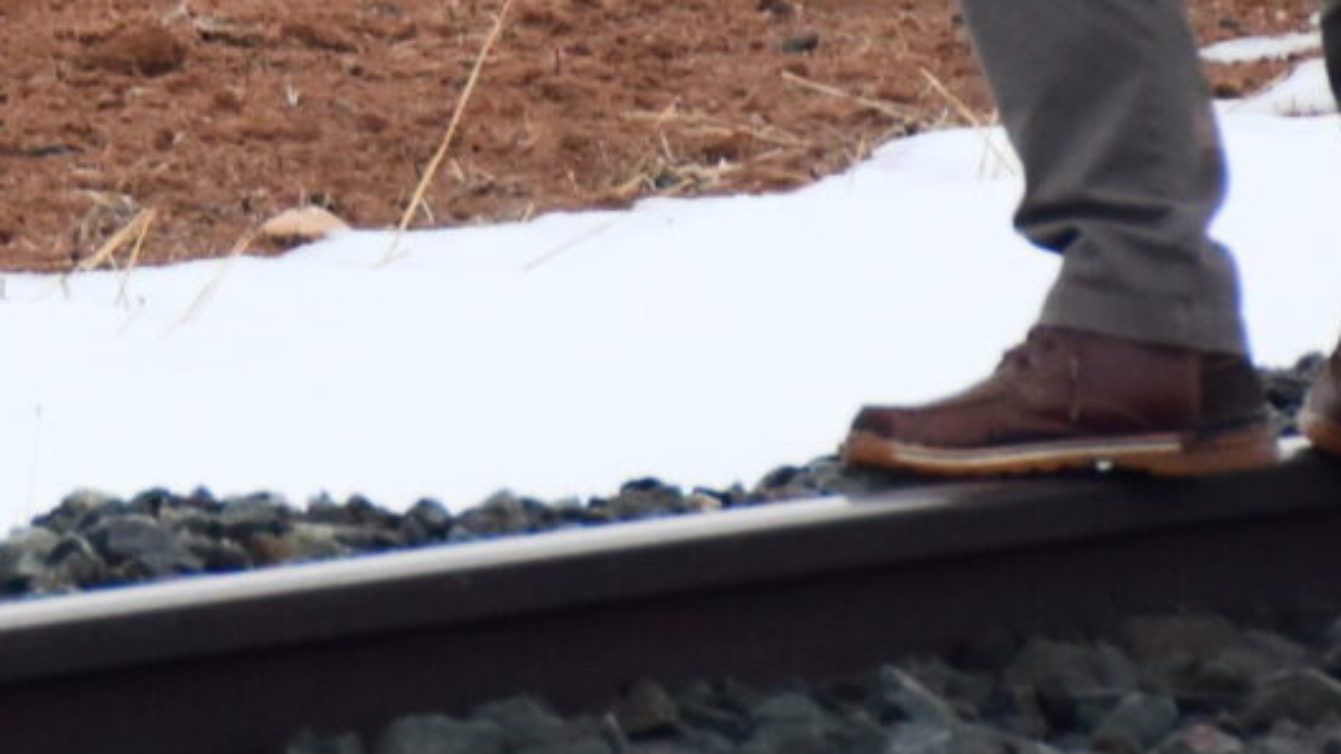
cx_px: -234
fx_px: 20323
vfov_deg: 2.1
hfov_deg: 3.8
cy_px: -296
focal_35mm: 572
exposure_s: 1/60
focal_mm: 75
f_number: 5
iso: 560
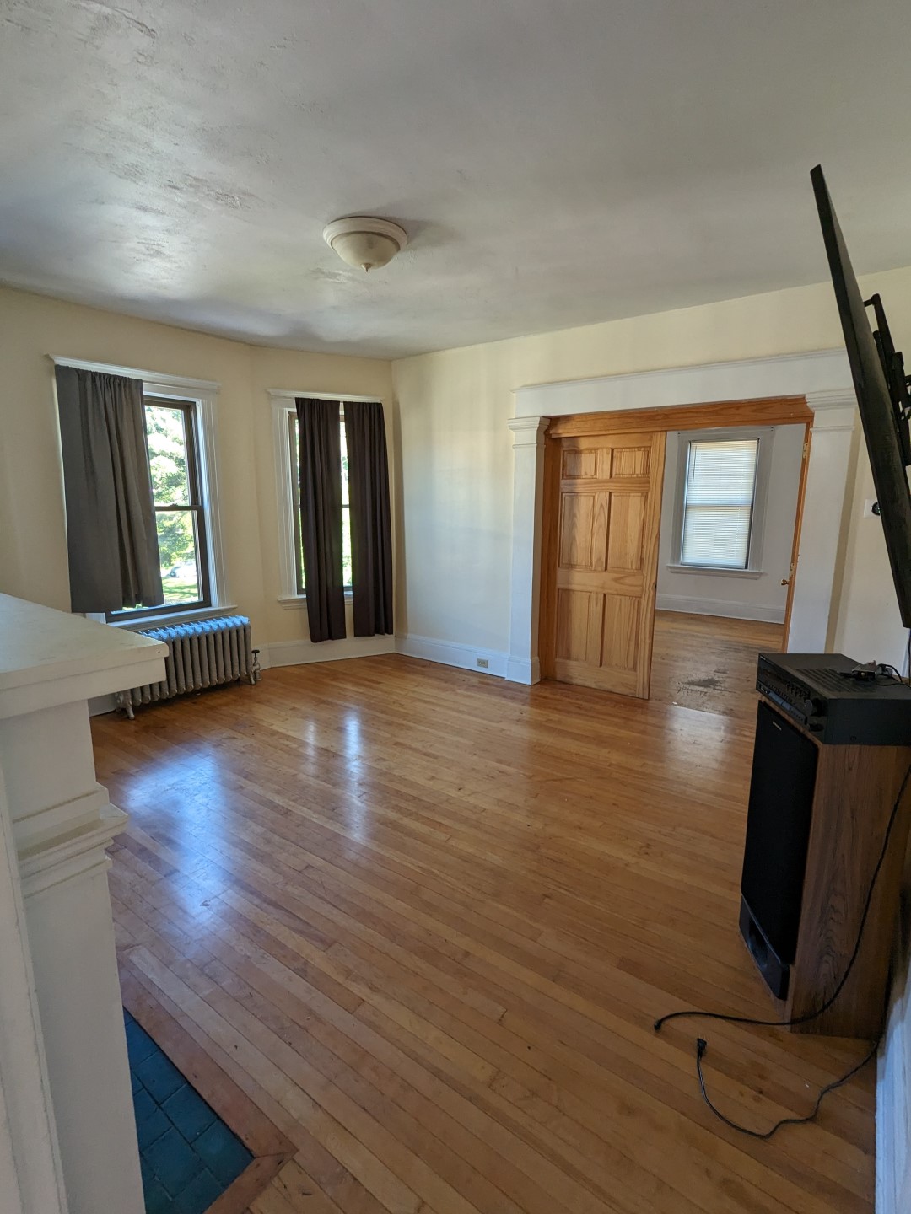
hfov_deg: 78.1
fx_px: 561
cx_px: 456
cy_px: 607
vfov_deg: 94.5
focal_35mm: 16
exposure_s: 1/101
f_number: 2.2
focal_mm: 2.35
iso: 148
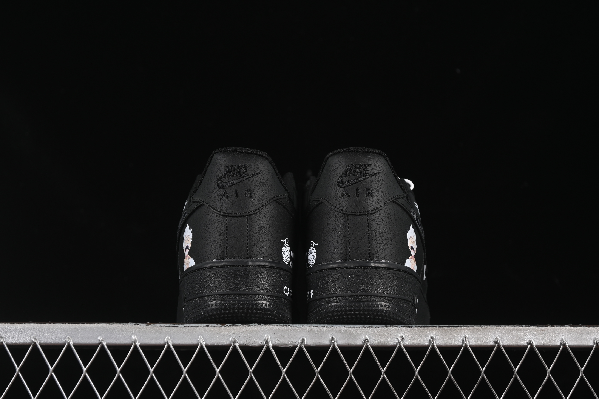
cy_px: 200
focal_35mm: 75
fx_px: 1248
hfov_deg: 27.0
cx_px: 300
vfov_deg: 18.2
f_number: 6.3
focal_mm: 50
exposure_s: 1/50
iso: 160
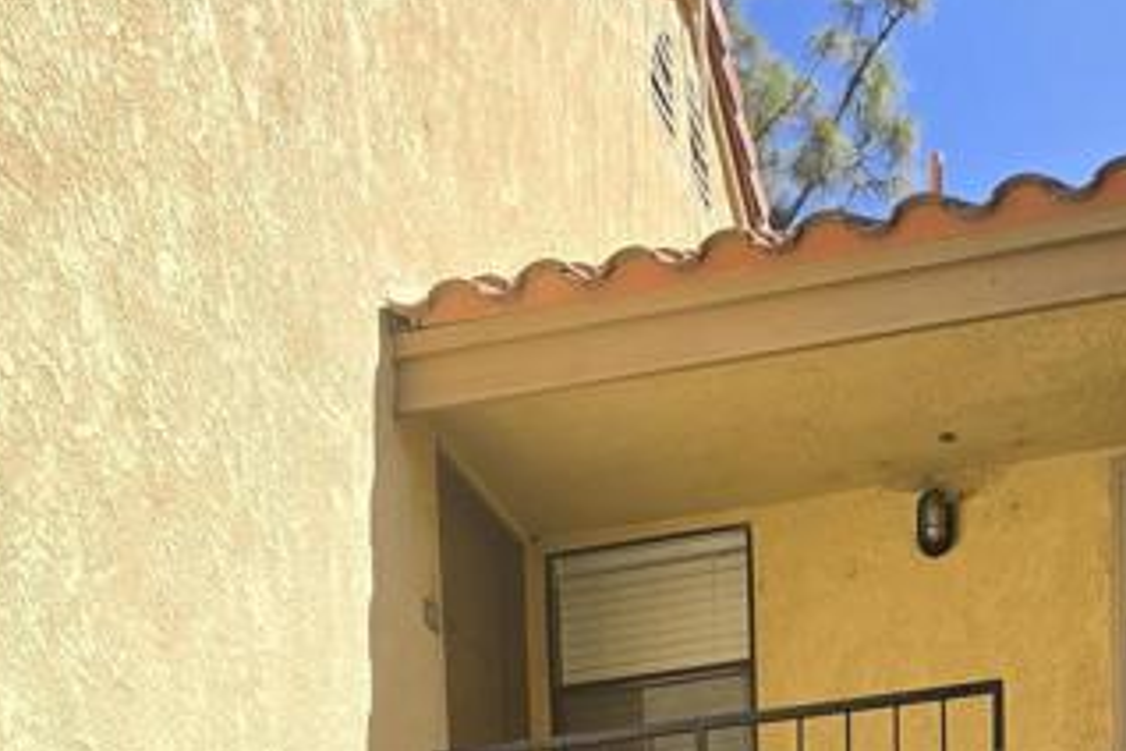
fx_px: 2408
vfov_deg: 13.5
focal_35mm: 77
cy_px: 1736
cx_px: 570
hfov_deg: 26.3
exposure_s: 1/409
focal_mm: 6.3
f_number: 1.7
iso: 12
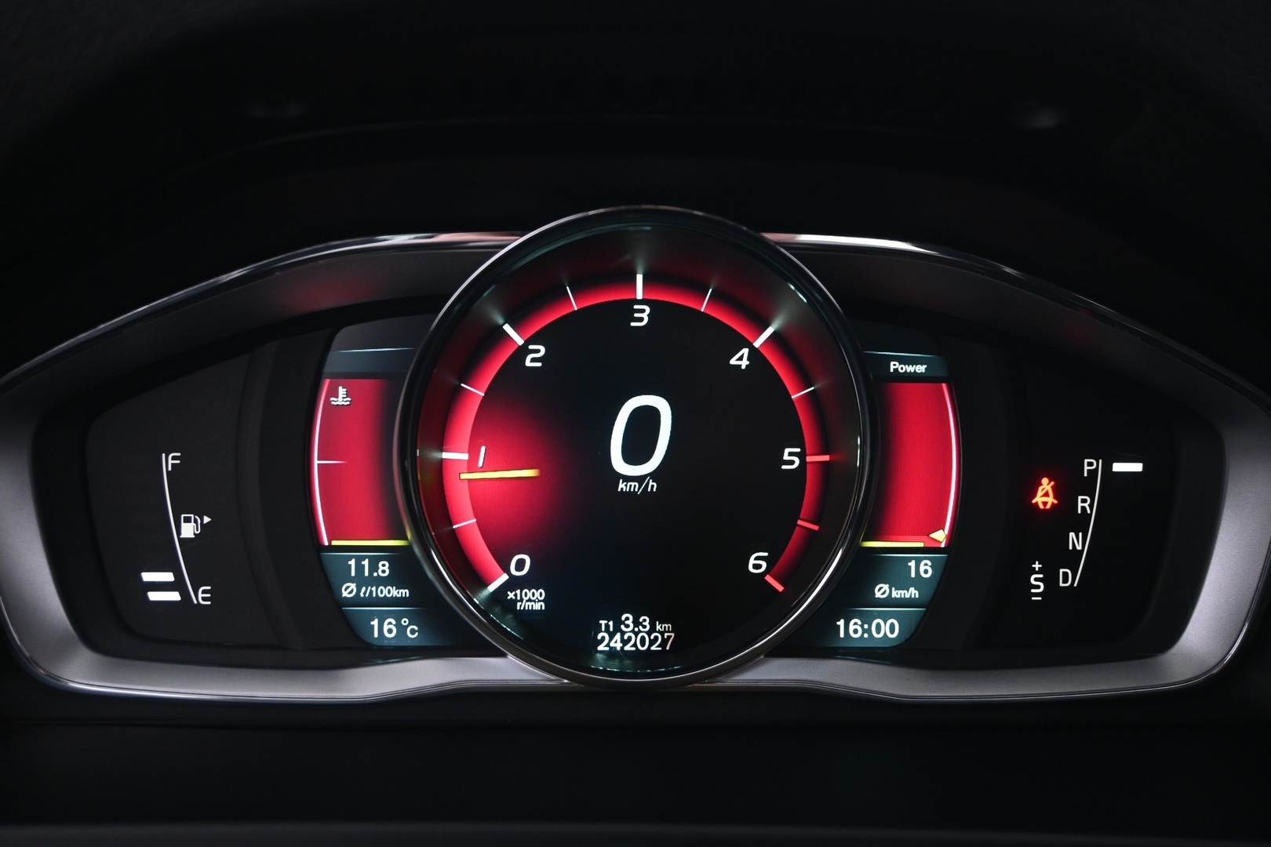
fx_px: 1297
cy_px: 424
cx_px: 636
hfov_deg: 52.2
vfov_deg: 36.2
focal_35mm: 37
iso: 1600
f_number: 4.2
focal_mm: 24.5
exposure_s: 1/15
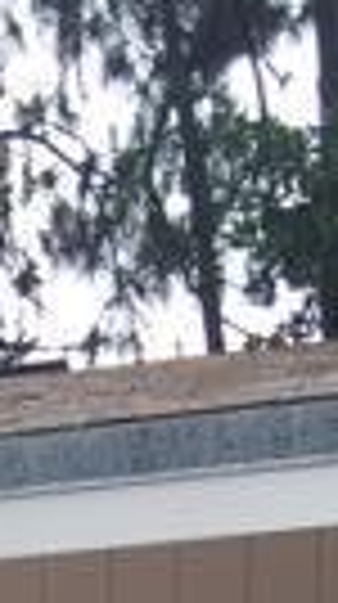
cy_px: 1368
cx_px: -230
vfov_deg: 12.0
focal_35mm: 151
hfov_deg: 7.8
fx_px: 2415
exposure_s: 1/120
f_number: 2.2
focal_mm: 4.15
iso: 25
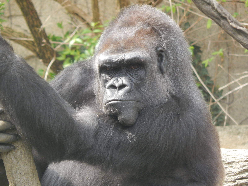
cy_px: 93
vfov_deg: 2.2
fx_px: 4836
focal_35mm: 675
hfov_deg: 2.9
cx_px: 124
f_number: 5.8
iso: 360
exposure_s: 1/125
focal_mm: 120
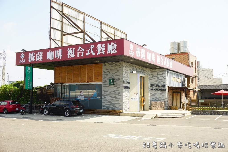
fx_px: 257
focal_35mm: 40
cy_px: 76
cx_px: 114
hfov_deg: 47.9
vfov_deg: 33.0
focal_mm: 27
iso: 100
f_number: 9
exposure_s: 1/100
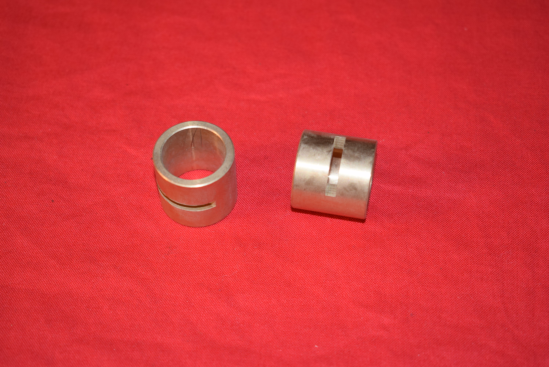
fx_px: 1053
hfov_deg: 29.2
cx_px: 274
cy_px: 184
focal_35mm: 69
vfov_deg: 19.8
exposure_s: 1/30
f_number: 5.6
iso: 400
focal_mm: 46
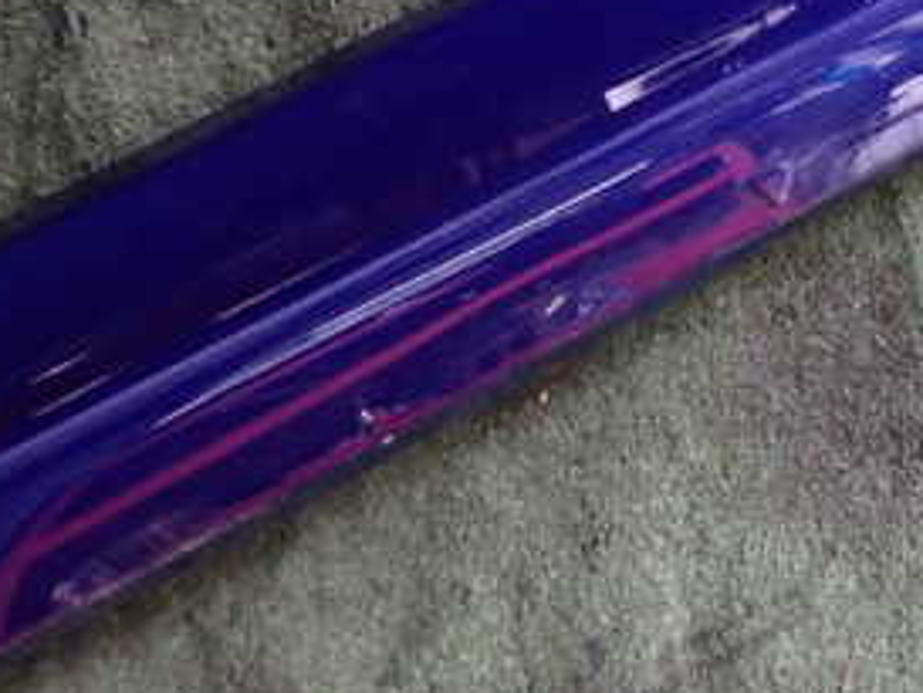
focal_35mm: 55
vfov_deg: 25.7
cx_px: 700
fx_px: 1467
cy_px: 68
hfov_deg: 34.1
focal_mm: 4.5
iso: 640
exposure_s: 1/30
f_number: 2
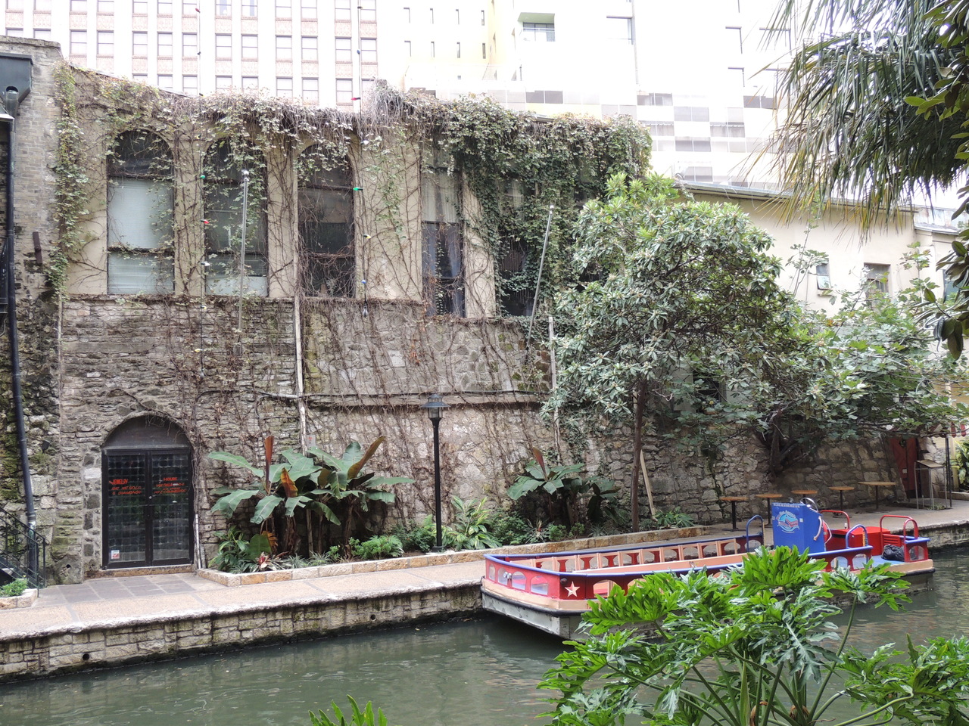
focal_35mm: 33
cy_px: 363
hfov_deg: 55.4
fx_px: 924
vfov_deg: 42.9
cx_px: 484
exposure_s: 1/50
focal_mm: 5.8
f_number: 3.2
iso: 280
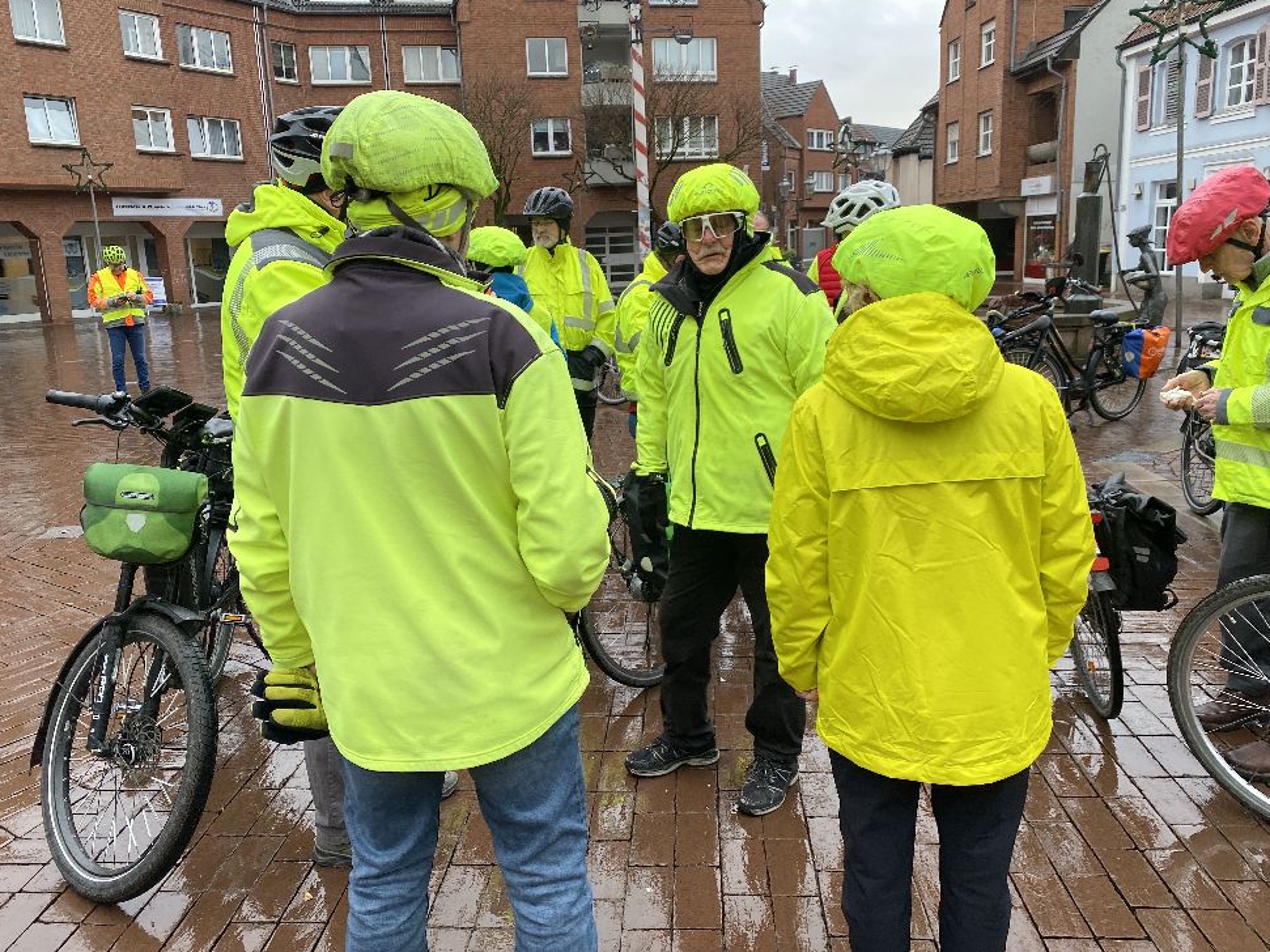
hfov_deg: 65.3
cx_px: 620
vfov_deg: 51.3
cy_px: 459
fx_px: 990
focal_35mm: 27
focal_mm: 4.25
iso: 32
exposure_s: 1/122
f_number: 1.8
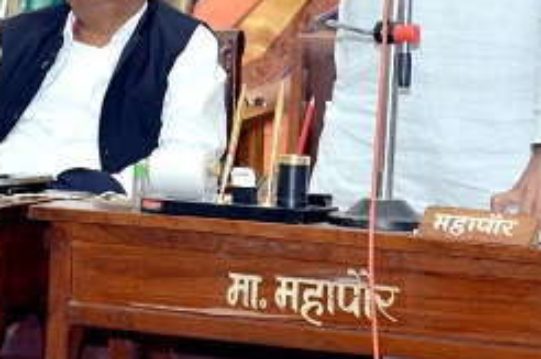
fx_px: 2745
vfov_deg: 7.4
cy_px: -61
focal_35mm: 183
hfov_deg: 11.2
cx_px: 451
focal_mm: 50
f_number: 6.3
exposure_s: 1/250
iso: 800
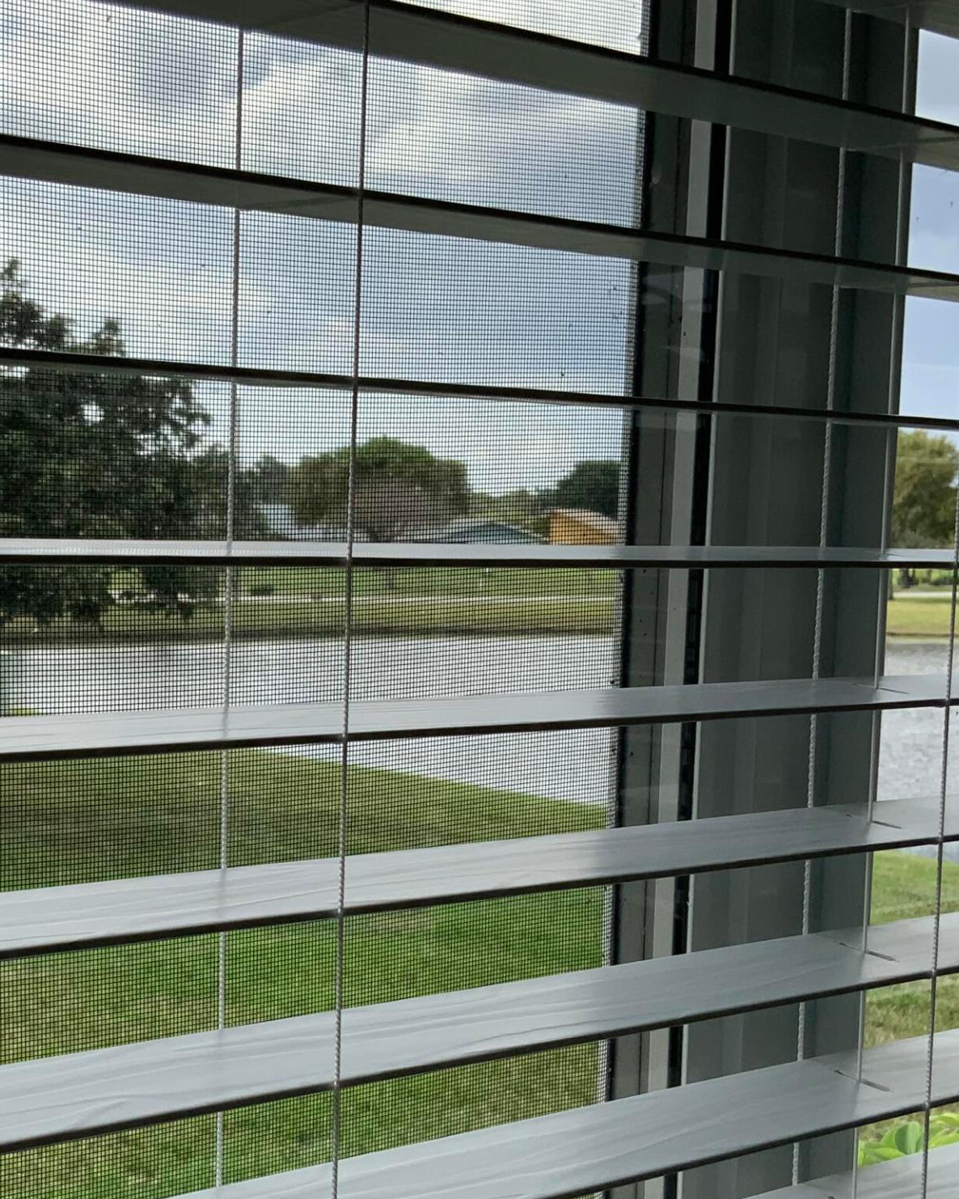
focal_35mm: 55
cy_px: 747
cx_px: 196
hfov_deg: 27.1
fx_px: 1951
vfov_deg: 34.0
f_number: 1.8
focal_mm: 3
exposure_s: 1/391
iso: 16
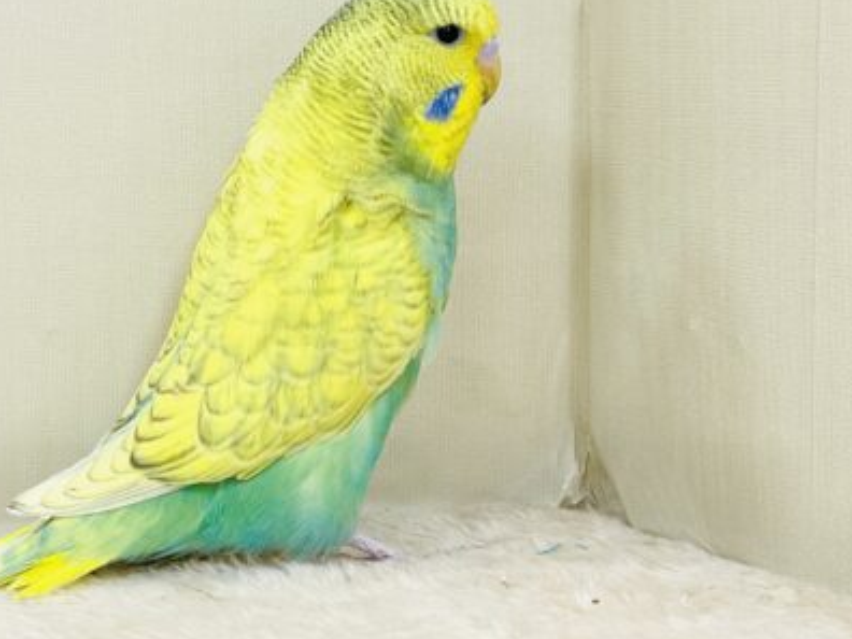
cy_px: 262
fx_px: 2067
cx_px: 316
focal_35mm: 84
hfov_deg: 23.2
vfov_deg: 17.6
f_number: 2
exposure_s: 1/99
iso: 100
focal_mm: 6
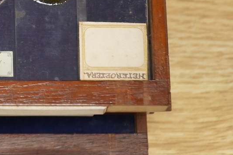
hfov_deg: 8.9
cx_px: -104
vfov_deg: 6.0
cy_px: -41
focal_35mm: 226
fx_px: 1462
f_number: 5.6
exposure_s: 1/160
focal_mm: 70
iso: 4000
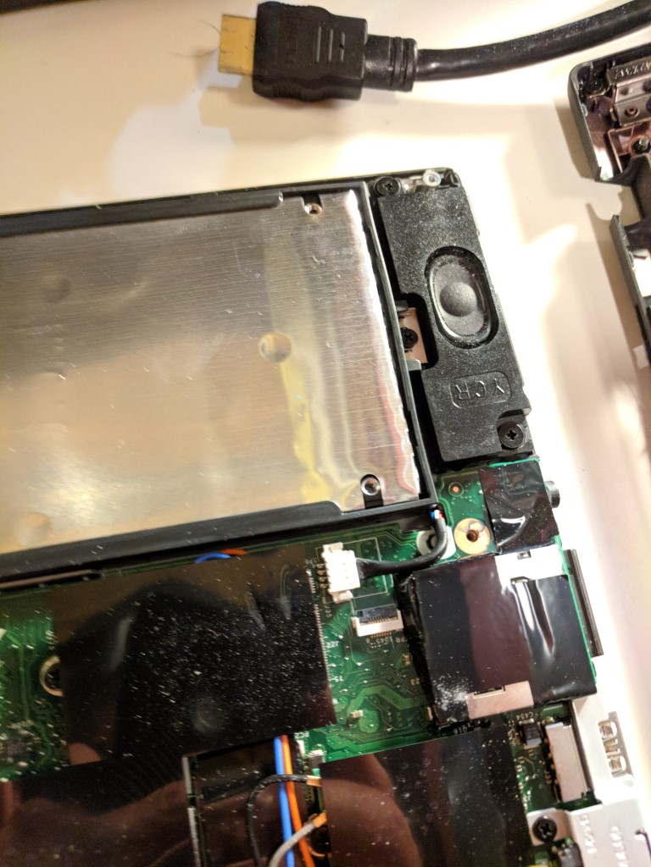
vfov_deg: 67.3
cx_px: 326
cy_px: 434
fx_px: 652
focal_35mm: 26
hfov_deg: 53.1
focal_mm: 4.67
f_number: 2
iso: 1107
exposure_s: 1/30
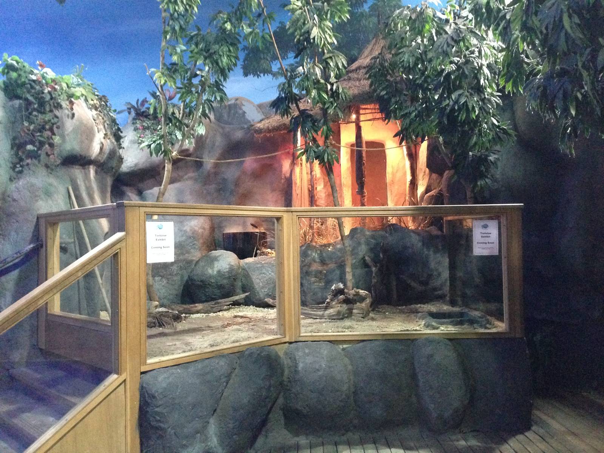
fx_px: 576
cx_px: 302
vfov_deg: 42.9
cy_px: 226
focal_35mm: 33
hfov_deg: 55.4
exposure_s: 1/15
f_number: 2.4
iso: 640
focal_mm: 4.12
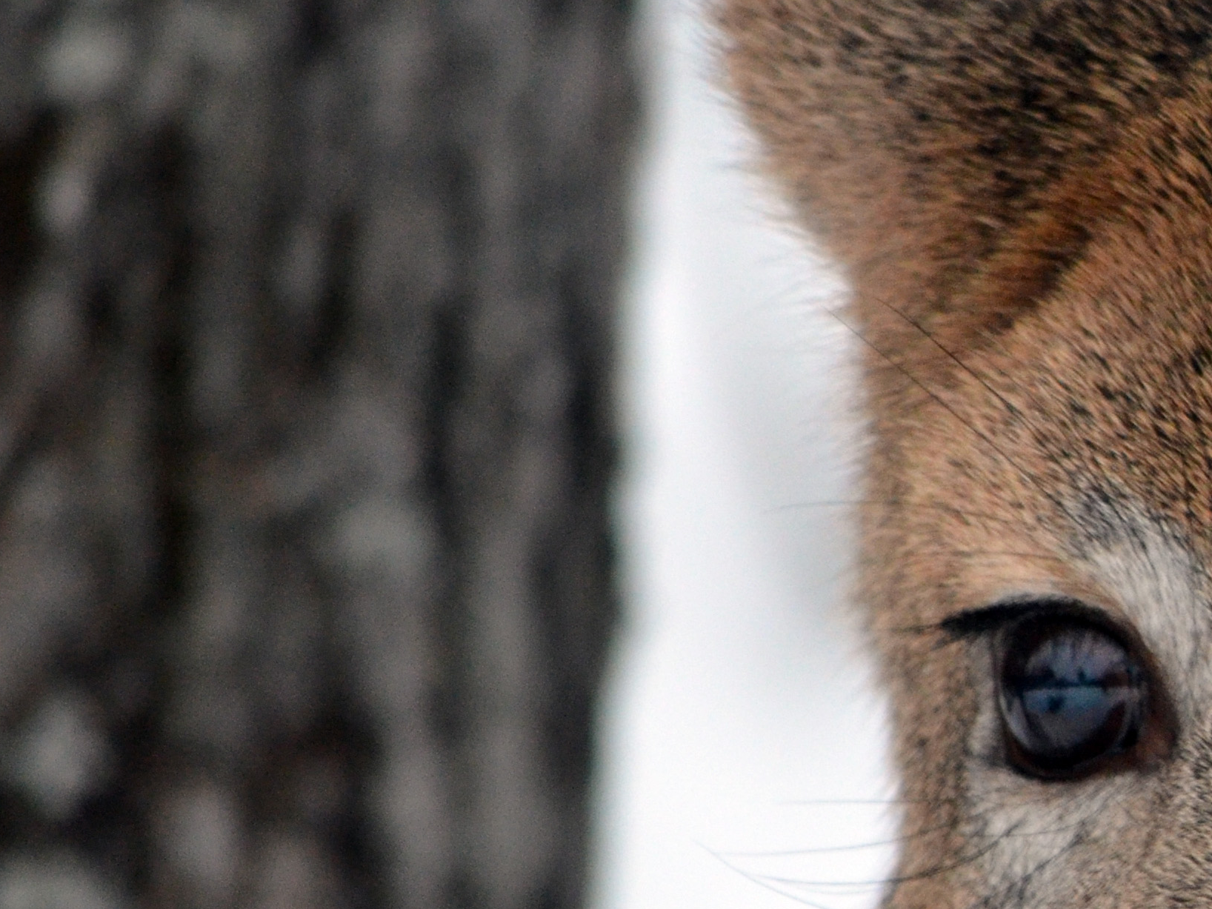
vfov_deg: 1.1
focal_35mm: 1301
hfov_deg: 1.5
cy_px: 705
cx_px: 1471
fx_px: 45552
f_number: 5.6
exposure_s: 1/125
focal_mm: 300
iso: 1600
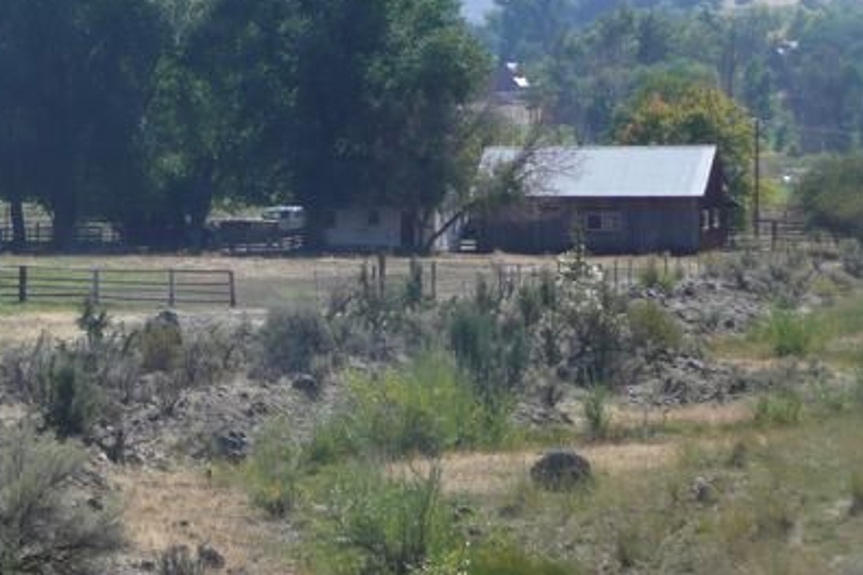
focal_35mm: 196
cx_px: 170
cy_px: 181
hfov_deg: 10.5
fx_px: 4698
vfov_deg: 7.0
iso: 100
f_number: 4.7
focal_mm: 18.4
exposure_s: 1/400
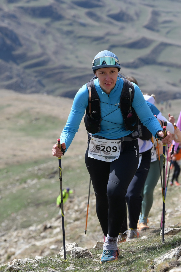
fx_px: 1403
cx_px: 145
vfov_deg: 11.1
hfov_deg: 7.4
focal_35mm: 186
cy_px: 141
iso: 200
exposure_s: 1/800
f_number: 5
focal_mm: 101
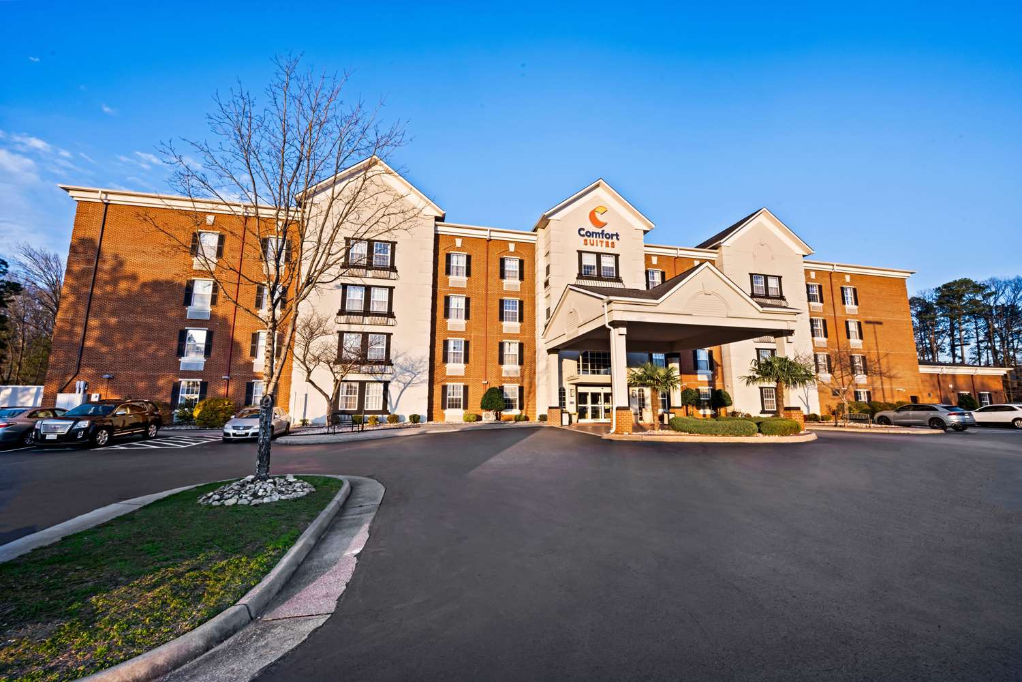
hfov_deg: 104.3
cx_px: 511
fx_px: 397
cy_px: 341
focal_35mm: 14
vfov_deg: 81.2
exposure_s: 1/15
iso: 320
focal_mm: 14
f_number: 16
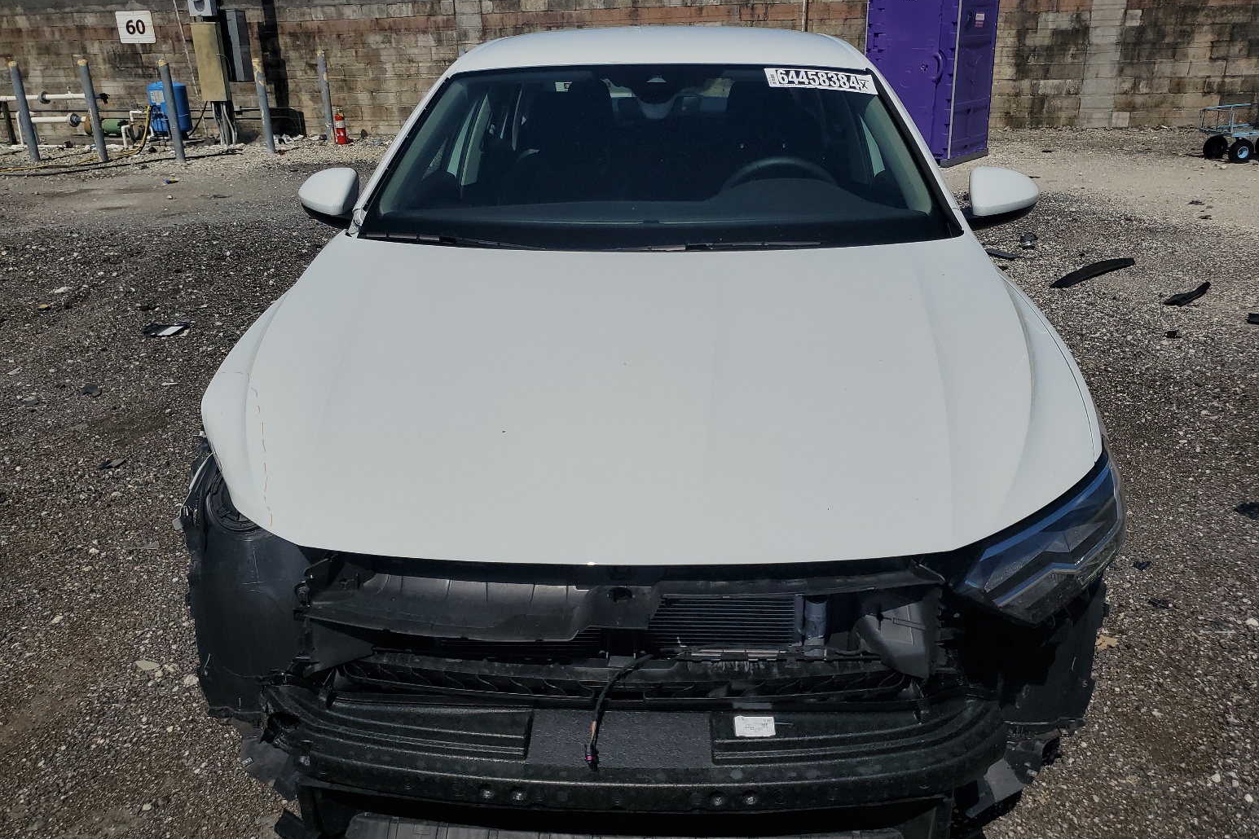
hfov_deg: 65.5
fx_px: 979
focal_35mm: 28
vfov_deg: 46.4
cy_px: 419
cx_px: 651
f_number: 1.5
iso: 51
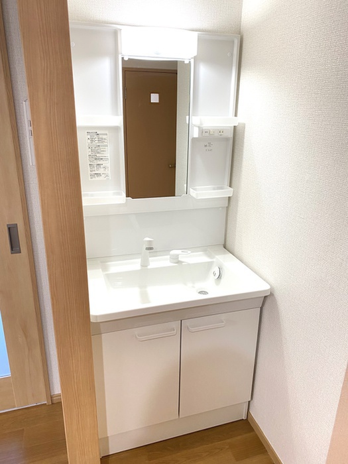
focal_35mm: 26
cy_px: 232
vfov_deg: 67.3
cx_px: 174
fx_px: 349
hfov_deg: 53.1
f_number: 1.8
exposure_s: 1/50
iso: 80
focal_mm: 4.25
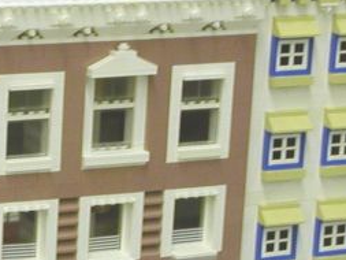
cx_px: 23
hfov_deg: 9.7
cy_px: 167
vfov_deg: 7.4
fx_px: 2020
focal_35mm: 202
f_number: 3.5
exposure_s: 1/9.6
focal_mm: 9.7
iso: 100
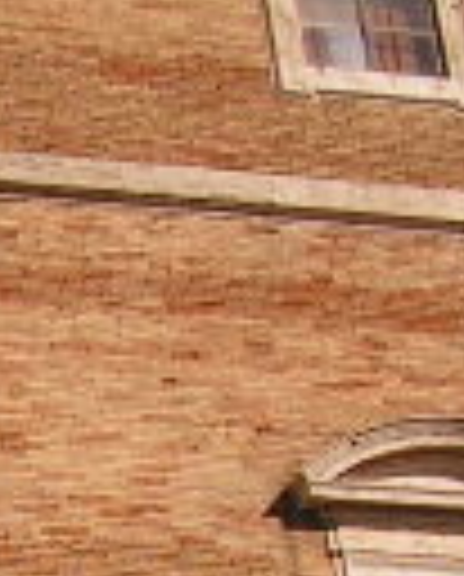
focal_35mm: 202
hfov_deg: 7.4
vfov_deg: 9.4
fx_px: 3455
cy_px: 724
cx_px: -487
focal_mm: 6
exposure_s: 1/800
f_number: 4.8
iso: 64
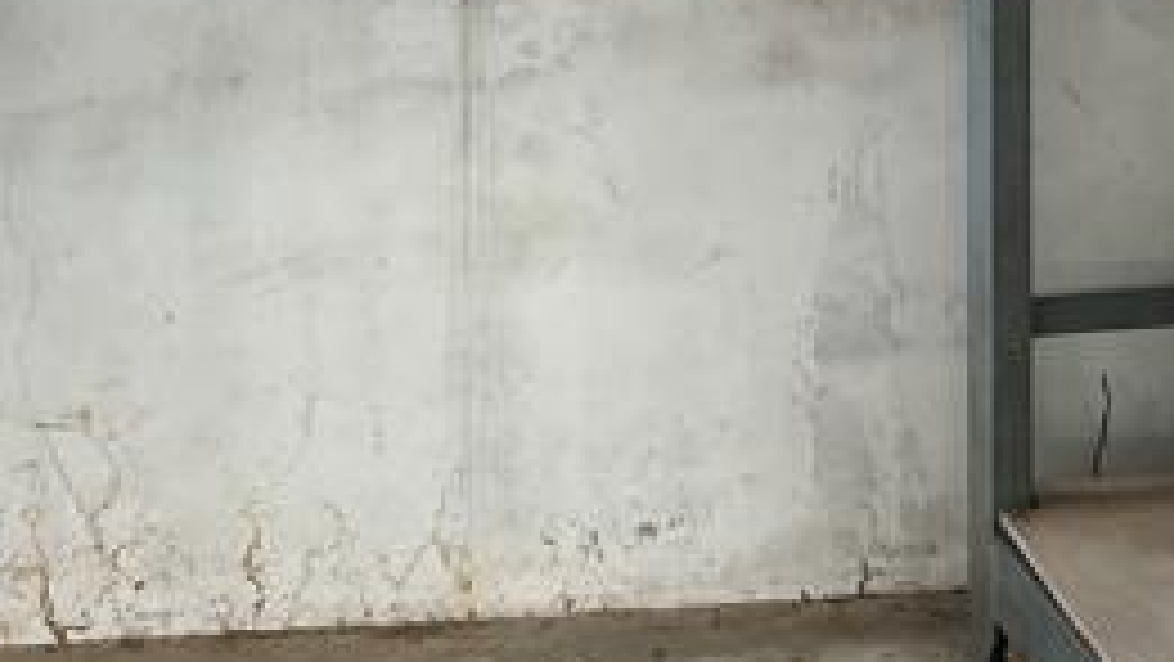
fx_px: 2491
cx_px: 837
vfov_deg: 14.2
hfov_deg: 26.3
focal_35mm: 80
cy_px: -322
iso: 64
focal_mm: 3
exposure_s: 1/100
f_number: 1.8
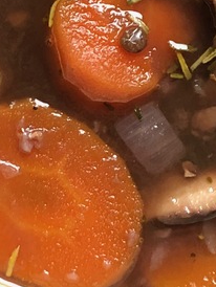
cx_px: -21
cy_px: 51
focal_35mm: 147
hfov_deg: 10.0
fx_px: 1221
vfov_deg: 13.3
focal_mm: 3.99
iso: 100
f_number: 1.8
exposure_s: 1/17
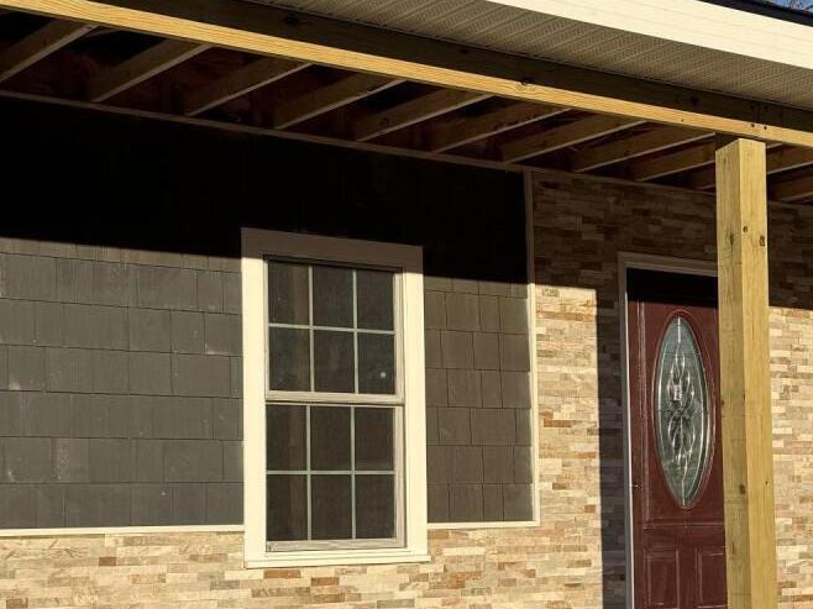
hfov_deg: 26.4
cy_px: 405
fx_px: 1714
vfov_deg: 20.1
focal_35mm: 73
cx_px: 594
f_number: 1.78
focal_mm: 6.76
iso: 80
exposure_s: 1/5814
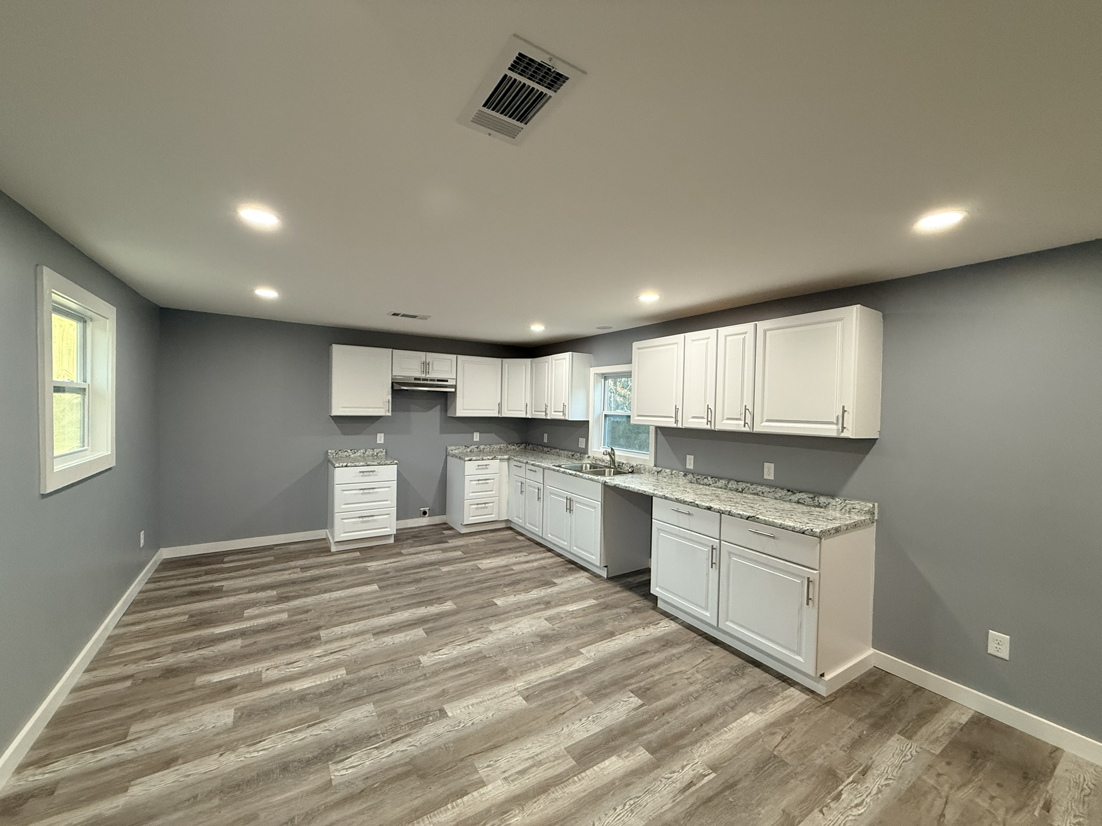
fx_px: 446
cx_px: 551
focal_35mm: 14
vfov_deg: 85.7
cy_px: 413
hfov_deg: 102.1
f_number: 2.2
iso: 320
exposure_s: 1/120
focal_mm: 2.22
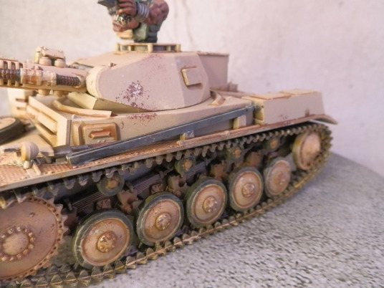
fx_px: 311
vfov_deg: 49.7
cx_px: 192
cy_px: 144
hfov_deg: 63.4
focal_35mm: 28
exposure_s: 1/80
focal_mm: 5
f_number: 3.1
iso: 400
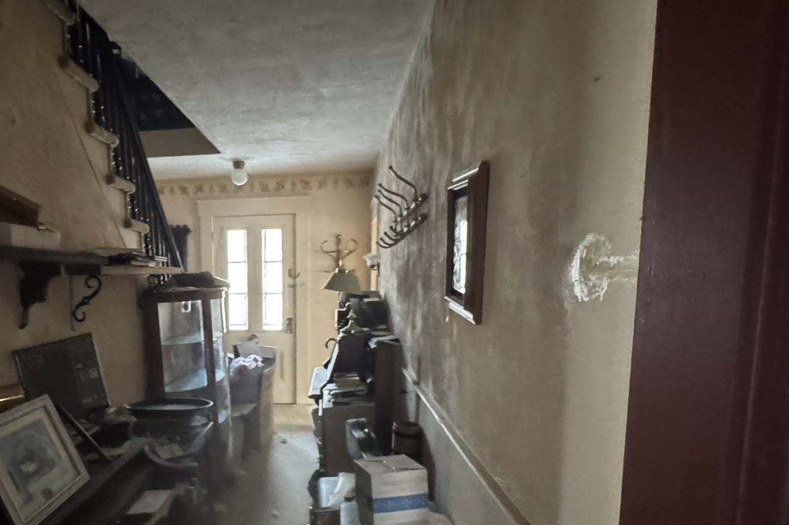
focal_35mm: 24
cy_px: 342
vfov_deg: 52.3
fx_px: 526
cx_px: 248
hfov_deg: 71.0
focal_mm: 2.22
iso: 1600
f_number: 2.2
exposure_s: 1/38
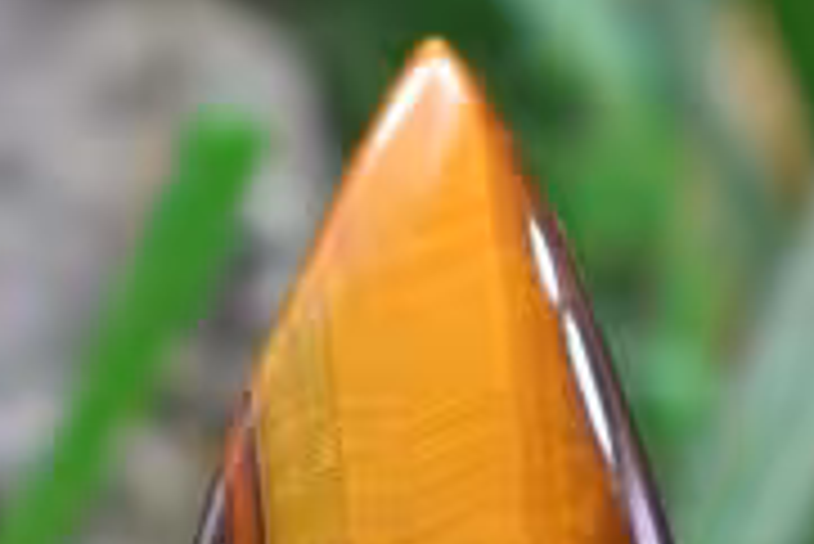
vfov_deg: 7.5
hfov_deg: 11.3
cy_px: 557
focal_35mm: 182
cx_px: 450
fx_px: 4121
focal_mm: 55
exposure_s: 1/60
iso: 1400
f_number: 5.6
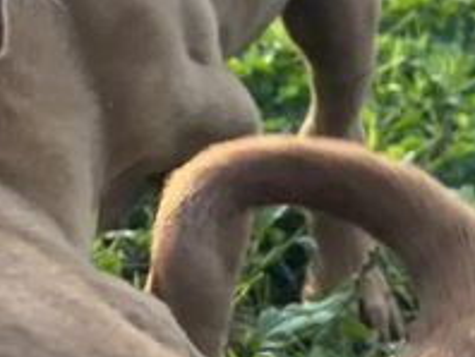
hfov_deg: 14.5
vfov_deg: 11.2
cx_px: -108
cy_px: -24
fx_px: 1800
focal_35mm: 131
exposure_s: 1/189
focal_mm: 5.1
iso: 40
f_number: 1.6
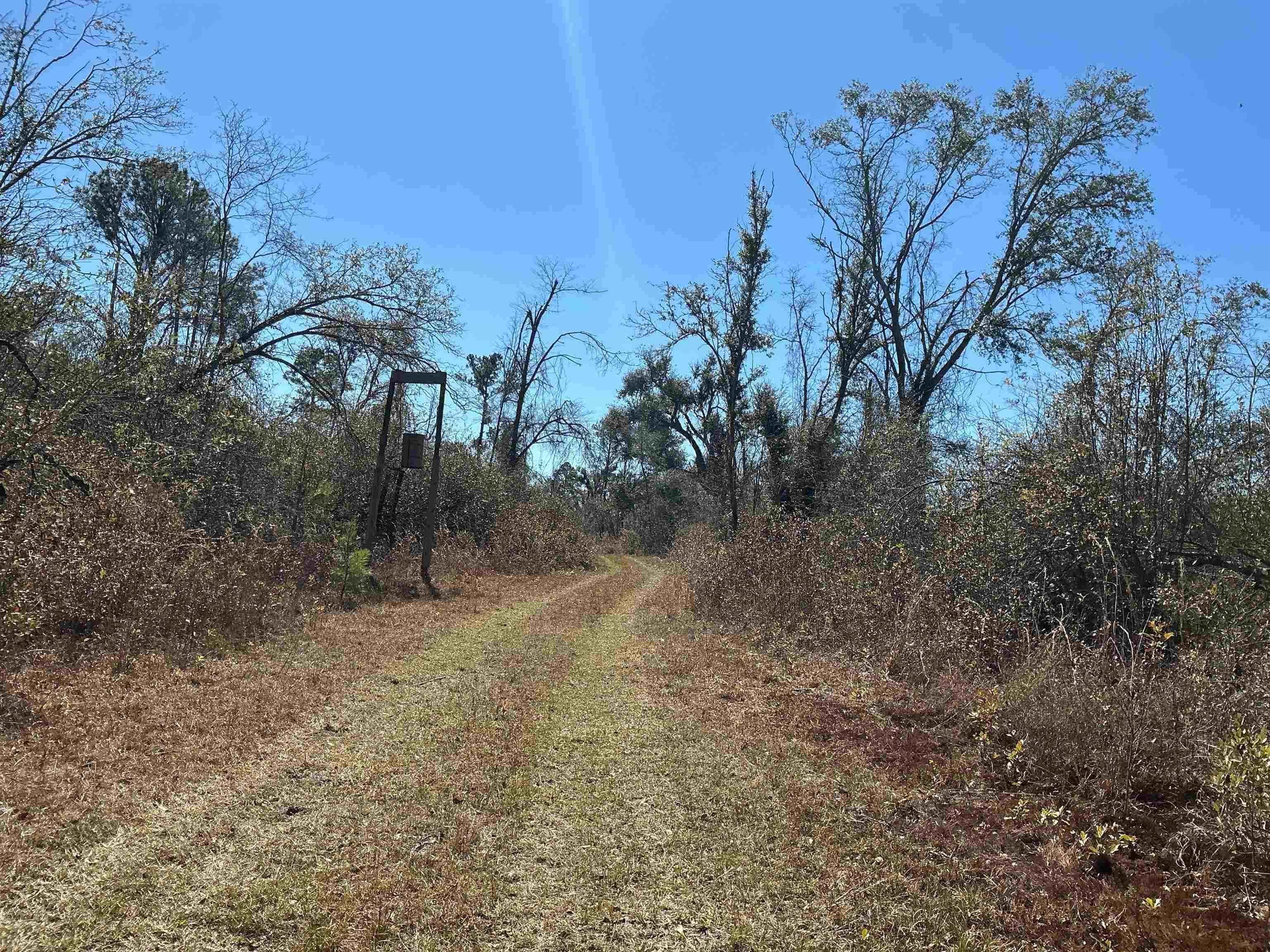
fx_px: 1064
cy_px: 476
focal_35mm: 29
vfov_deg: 48.2
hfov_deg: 61.7
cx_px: 635
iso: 25
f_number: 1.8
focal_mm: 3
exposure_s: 1/2320
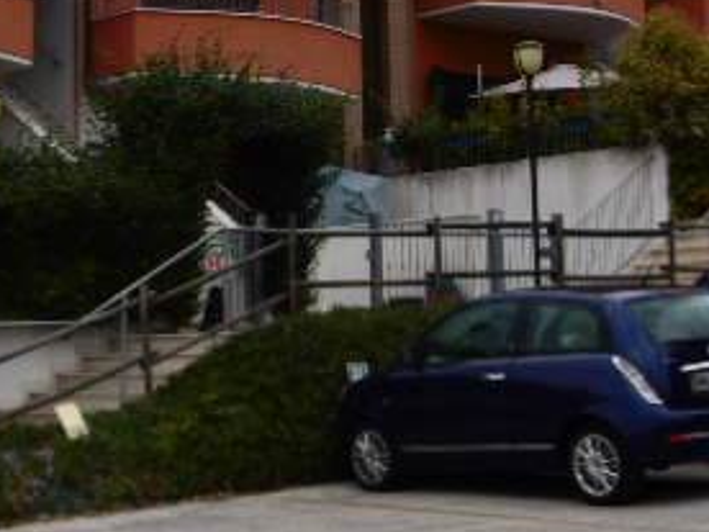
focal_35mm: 102
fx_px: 2089
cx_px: 95
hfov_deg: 19.0
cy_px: 23
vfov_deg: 14.3
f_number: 10.6
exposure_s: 1/500
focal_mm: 8
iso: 100
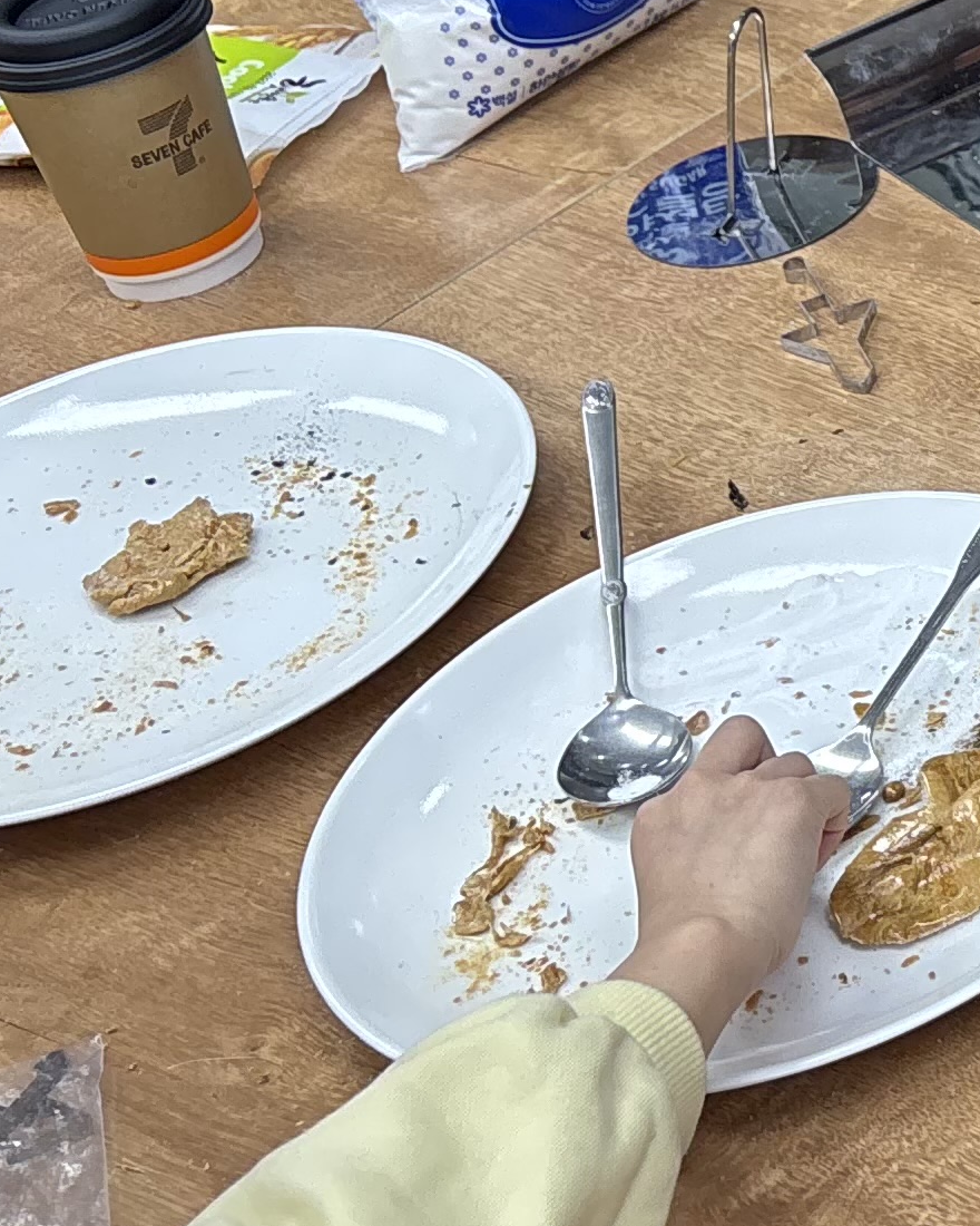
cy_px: 21
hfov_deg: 14.1
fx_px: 3372
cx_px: 1917
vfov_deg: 20.0
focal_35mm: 93
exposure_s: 1/120
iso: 125
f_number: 1.6
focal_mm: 5.96
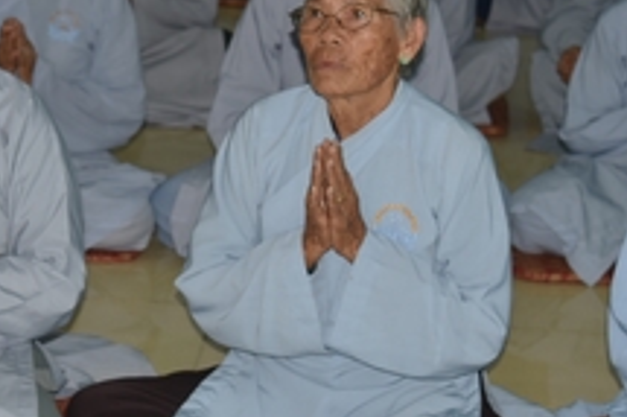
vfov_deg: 11.2
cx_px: 192
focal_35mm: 121
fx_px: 2106
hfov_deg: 16.9
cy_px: 15
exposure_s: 1/60
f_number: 4
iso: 320
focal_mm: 40
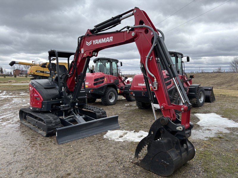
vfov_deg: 53.1
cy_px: 89
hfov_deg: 67.3
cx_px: 119
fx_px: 179
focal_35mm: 26
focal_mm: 5.96
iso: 50
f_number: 1.6
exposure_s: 1/1477
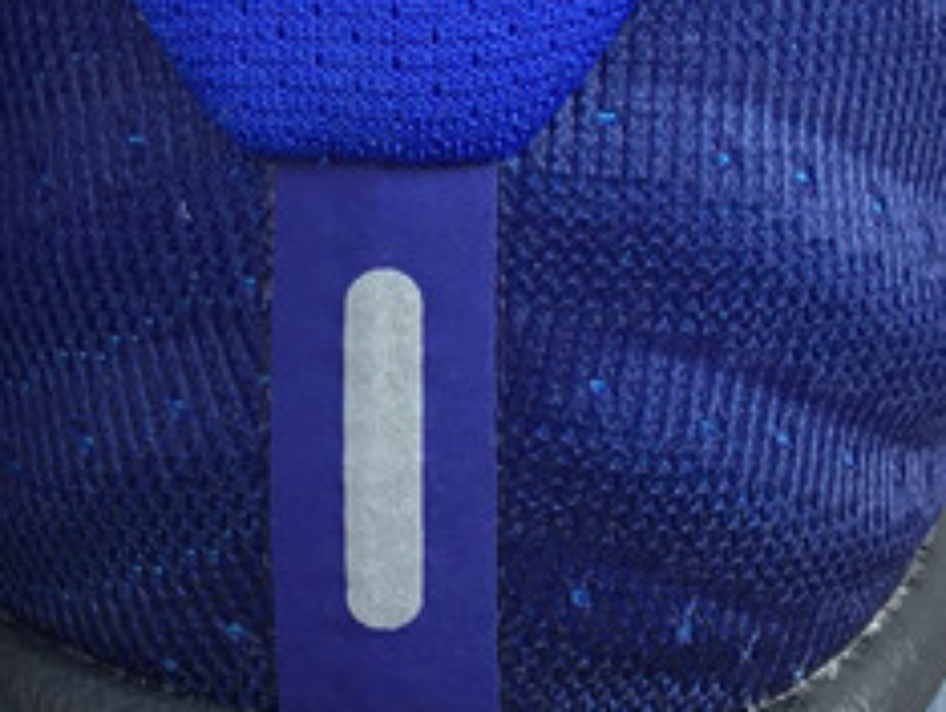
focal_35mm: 119
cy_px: 245
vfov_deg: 12.5
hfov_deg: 16.1
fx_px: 3255
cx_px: -93
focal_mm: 3.3
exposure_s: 1/124
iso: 25
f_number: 2.4
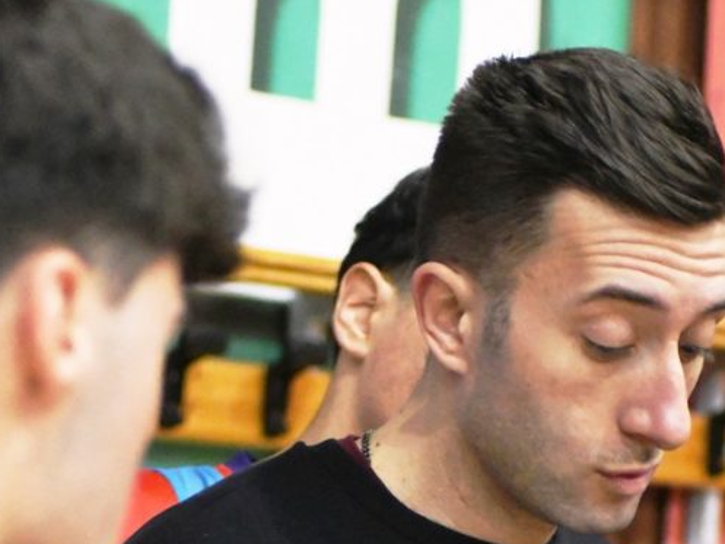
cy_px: 712
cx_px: 464
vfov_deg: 6.9
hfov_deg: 9.3
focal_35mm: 212
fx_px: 4441
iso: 8000
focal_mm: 70
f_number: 4
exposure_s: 1/500
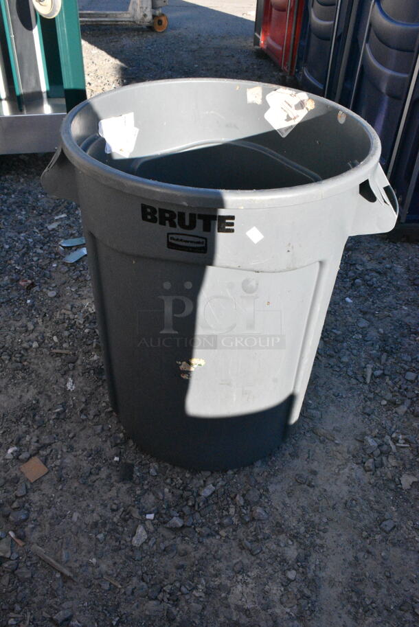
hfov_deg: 41.8
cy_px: 314
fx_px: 549
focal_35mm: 32
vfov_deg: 59.5
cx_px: 210
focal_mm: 21
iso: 6400
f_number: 20
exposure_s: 1/1600
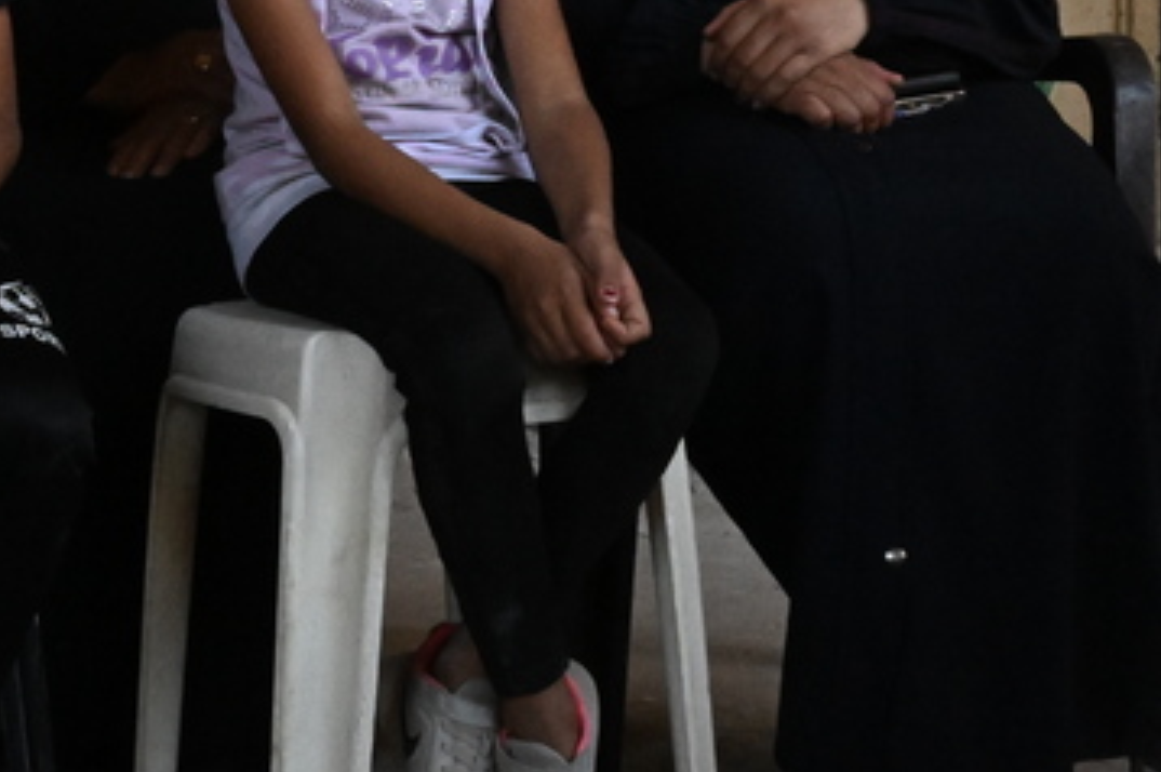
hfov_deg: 25.3
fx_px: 2545
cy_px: 118
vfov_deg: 17.1
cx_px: 237
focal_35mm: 79
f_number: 22
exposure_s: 1/80
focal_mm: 24
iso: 6400
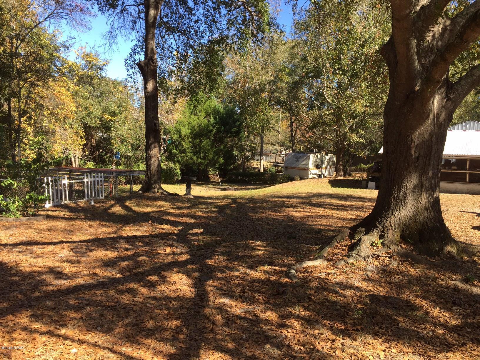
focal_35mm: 29
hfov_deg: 61.7
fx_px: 402
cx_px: 240
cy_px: 180
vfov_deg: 48.2
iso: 32
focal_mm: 4.15
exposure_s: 1/527
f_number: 2.2
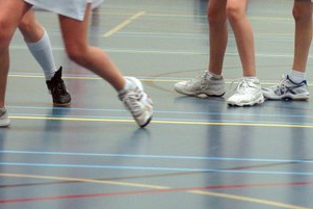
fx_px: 2218
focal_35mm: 255
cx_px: 160
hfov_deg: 8.1
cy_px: -82
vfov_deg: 5.4
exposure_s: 1/160
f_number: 2.5
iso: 800
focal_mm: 50
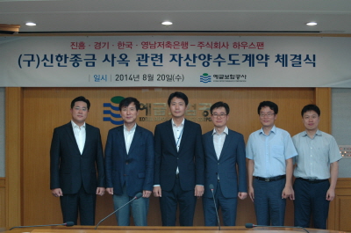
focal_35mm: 52
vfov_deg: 25.6
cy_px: 116
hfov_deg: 37.9
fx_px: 511
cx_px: 176
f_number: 4.5
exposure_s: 1/25
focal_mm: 35
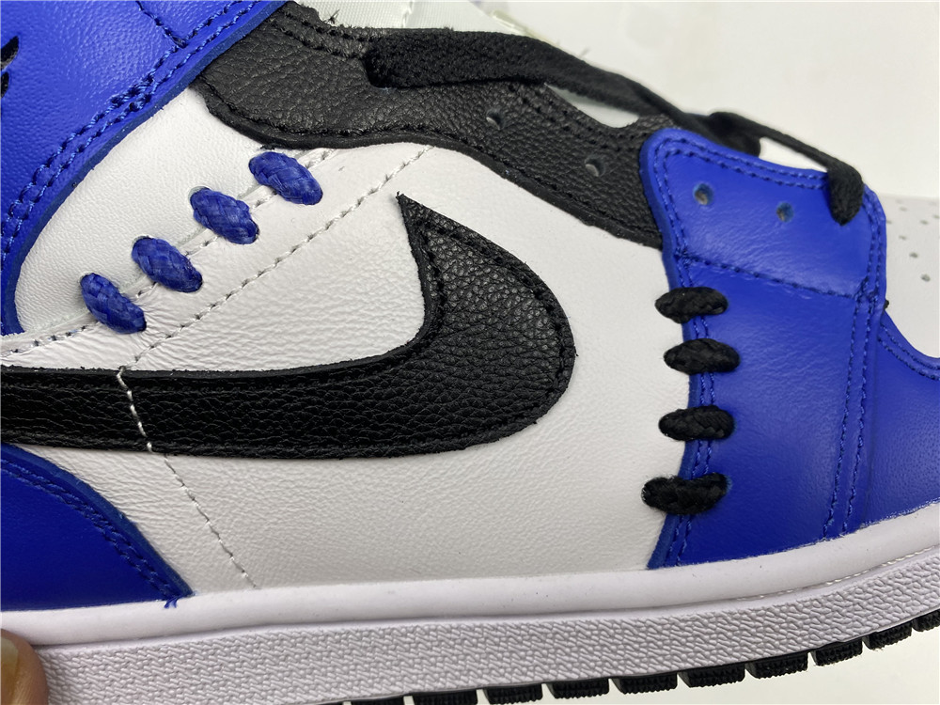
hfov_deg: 67.3
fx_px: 706
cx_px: 470
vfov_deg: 53.1
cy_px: 352
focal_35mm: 26
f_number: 1.8
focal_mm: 4.25
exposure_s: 1/100
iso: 64
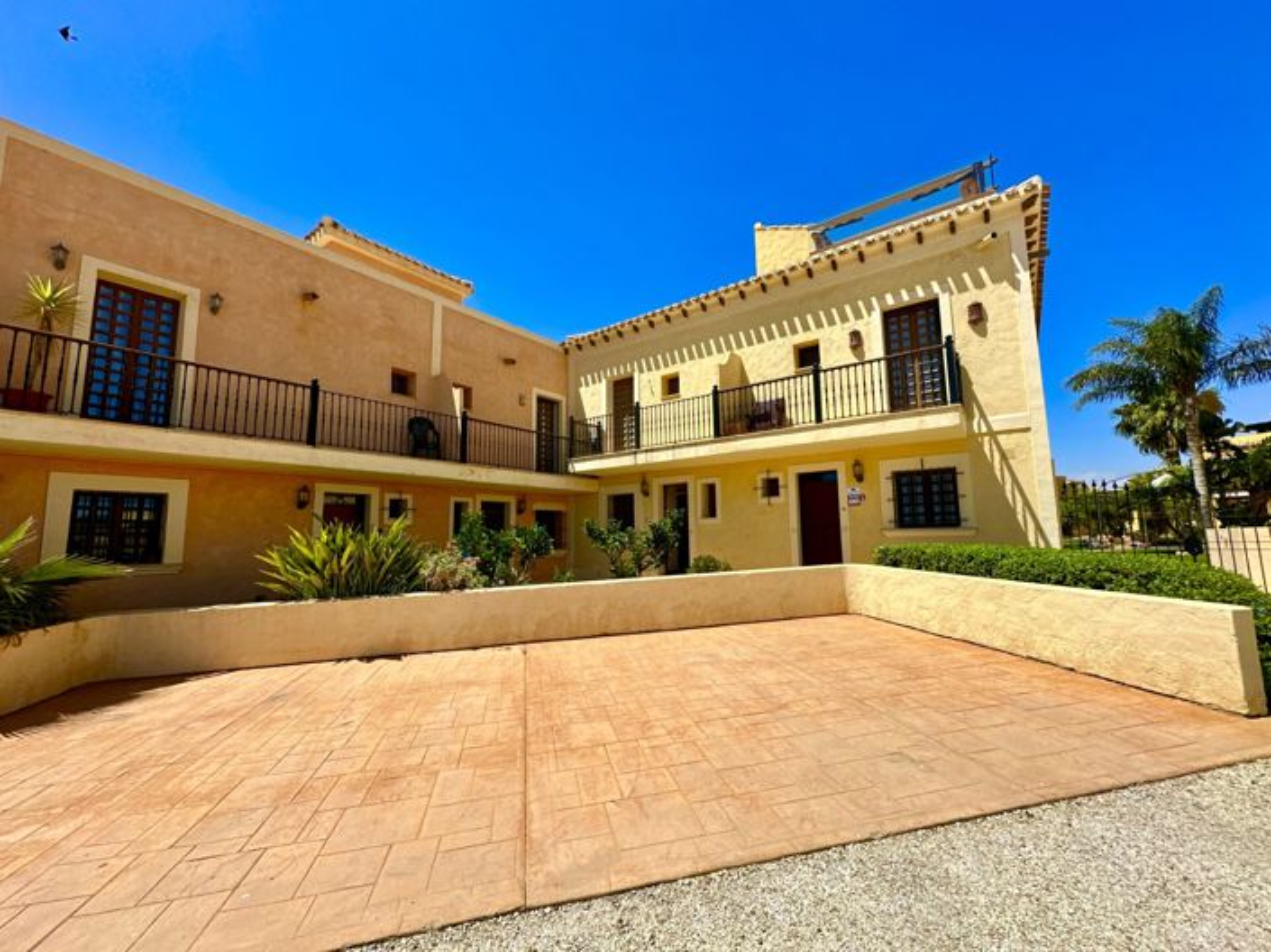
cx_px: 636
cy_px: 476
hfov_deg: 102.1
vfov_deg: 85.6
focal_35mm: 14
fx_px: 514
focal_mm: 2.22
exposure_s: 1/2398
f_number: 2.2
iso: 40
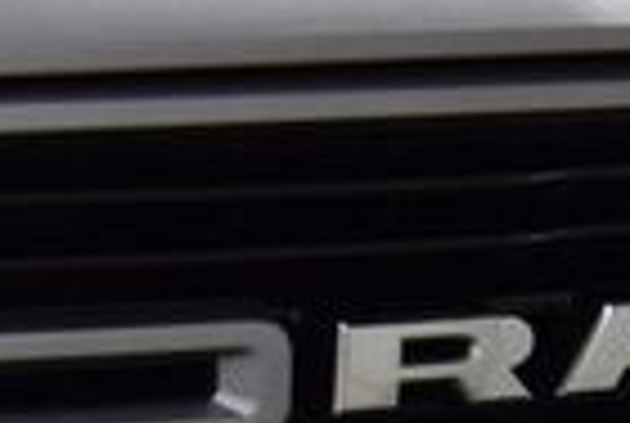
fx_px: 4560
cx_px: 27
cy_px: 718
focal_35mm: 260
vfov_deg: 5.2
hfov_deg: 7.9
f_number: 8
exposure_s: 1/60
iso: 1600
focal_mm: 38
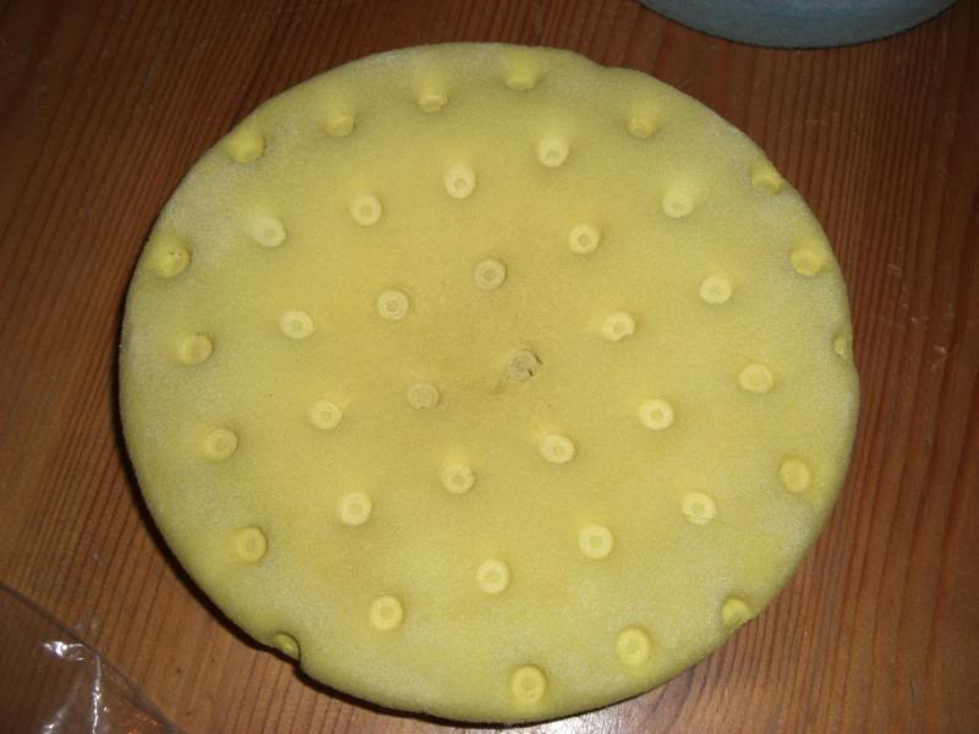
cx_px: 490
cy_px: 367
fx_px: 1075
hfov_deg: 49.0
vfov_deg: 37.7
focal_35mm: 38
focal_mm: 7.9
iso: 80
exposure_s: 1/60
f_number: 2.8
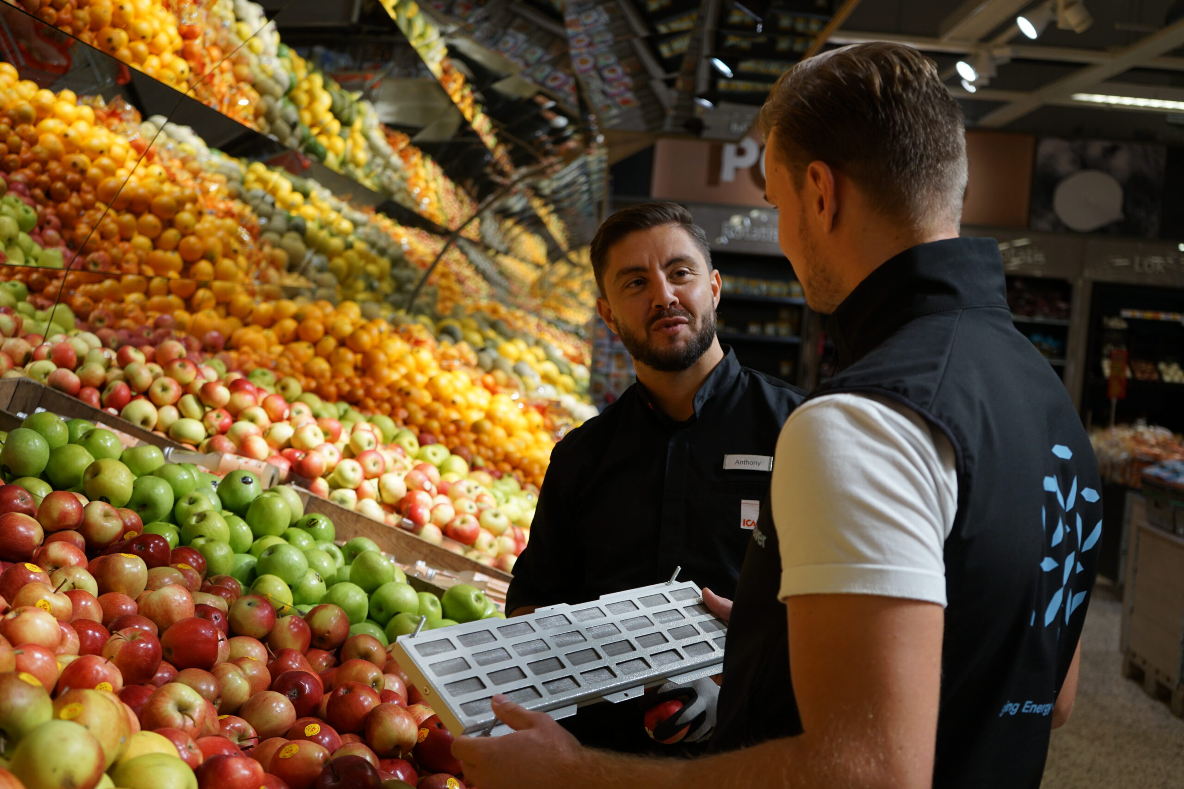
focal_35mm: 43
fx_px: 1414
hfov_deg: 45.4
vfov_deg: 31.2
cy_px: 394
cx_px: 592
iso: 160
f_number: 4.5
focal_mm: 43
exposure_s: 1/60
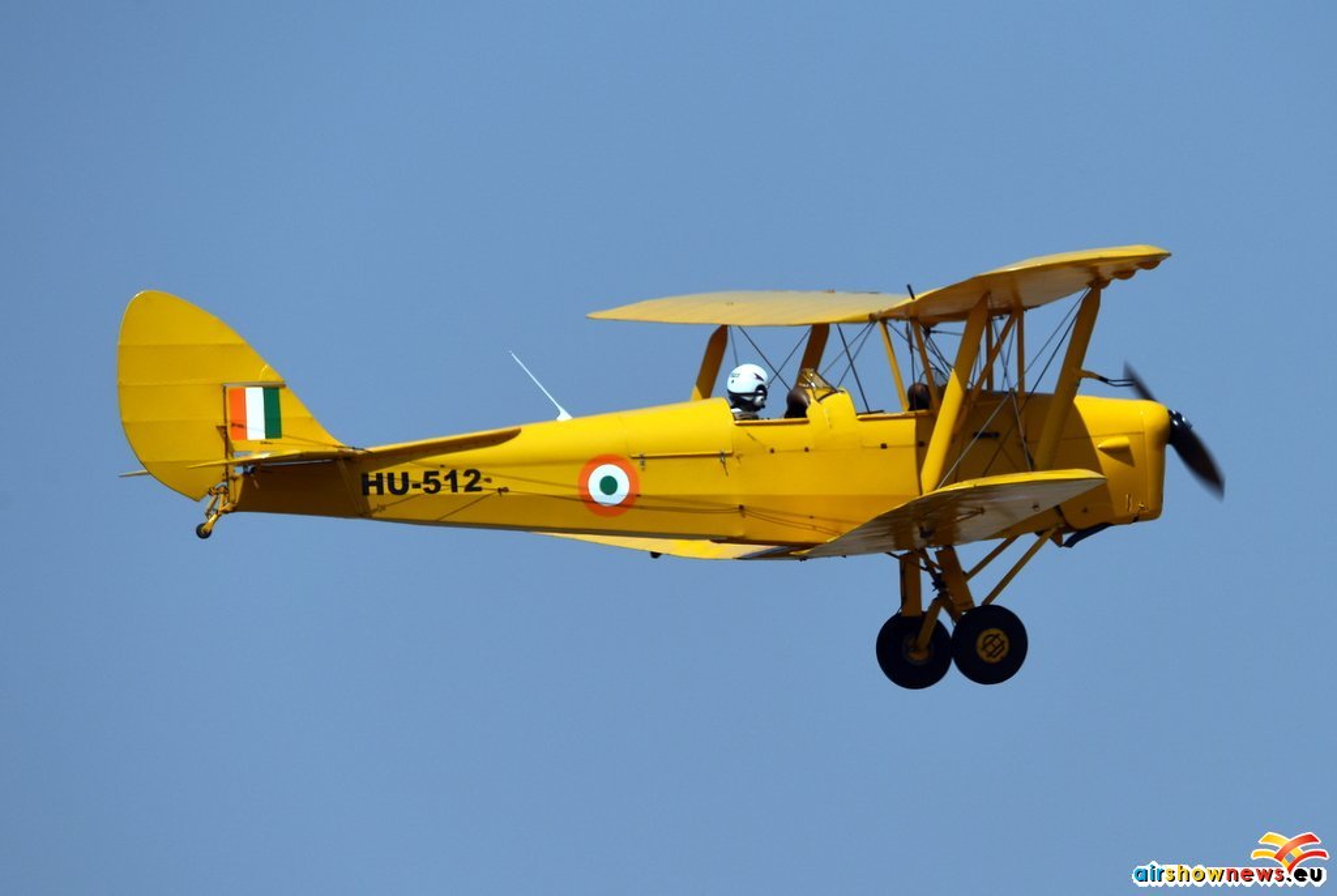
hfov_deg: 5.1
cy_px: 448
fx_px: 14877
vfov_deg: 3.4
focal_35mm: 400
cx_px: 668
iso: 200
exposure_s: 1/1600
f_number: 8
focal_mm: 400
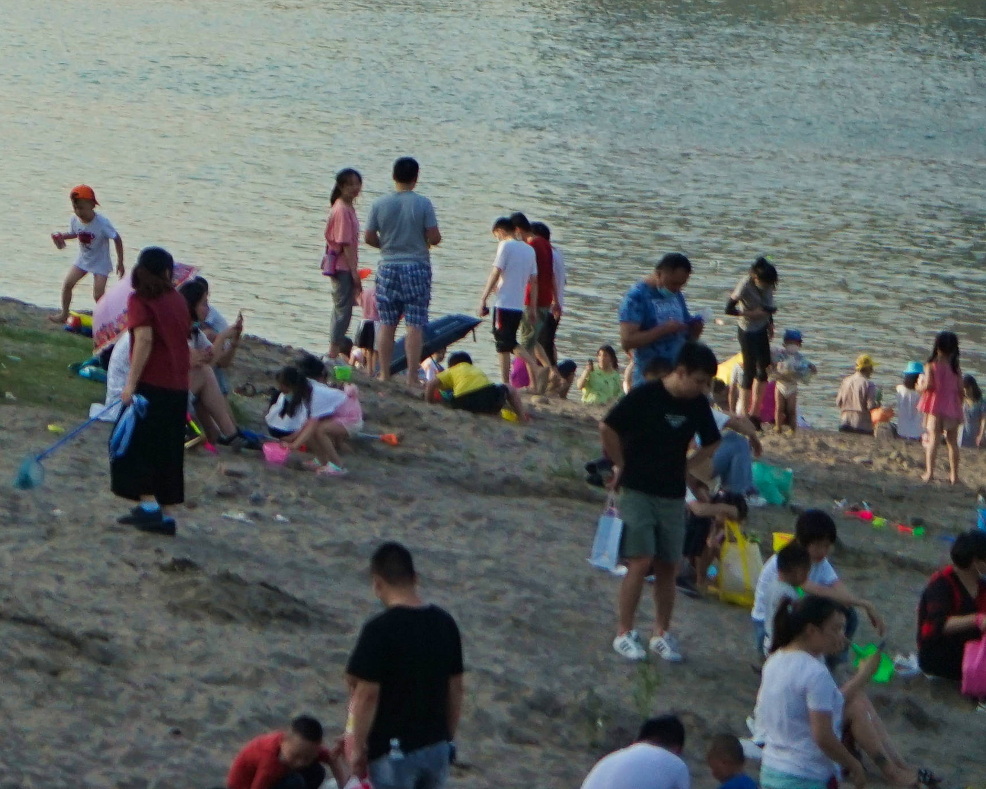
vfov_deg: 6.8
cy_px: -349
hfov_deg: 8.3
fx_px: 6565
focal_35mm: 225
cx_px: -697
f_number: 4
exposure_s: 1/4000
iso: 640
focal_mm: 69
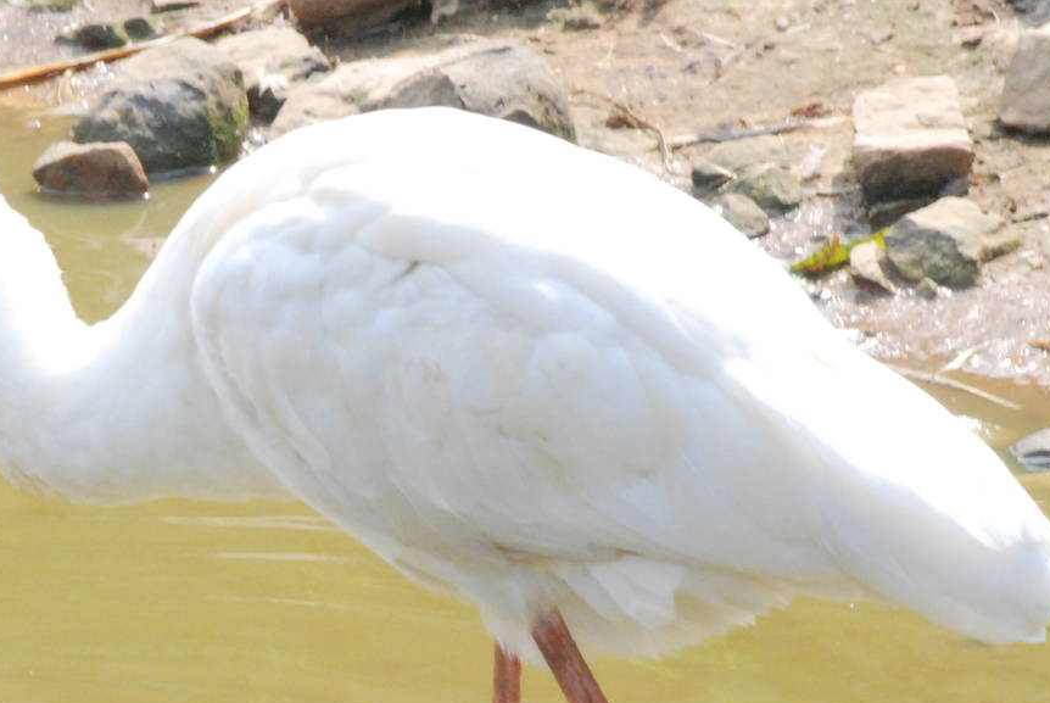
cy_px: 437
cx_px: 324
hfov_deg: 2.5
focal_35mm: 835
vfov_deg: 1.7
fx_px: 24383
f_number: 25
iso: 1600
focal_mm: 300
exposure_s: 1/160
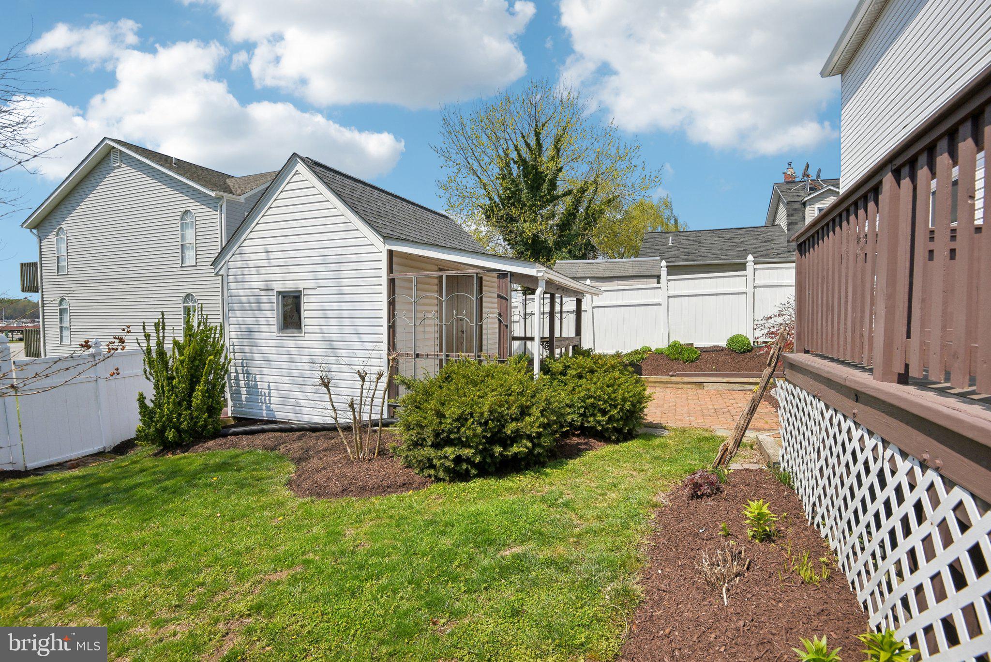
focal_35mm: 16
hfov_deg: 96.7
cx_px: 496
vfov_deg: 73.8
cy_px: 331
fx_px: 441
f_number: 8
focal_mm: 16
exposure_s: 1/2000
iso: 400
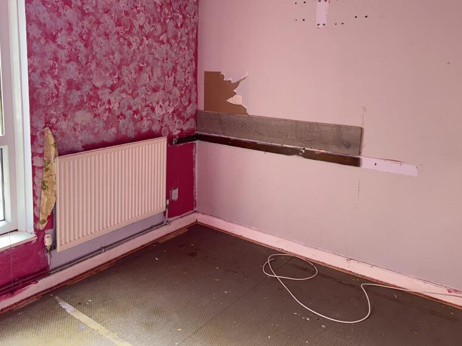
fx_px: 427
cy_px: 120
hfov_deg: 56.1
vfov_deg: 43.6
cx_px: 171
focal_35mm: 32
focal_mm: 6.76
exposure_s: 1/47
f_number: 1.78
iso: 64
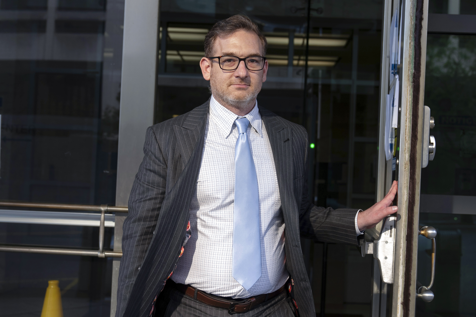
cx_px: 238
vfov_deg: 35.1
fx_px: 502
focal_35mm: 38
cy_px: 158
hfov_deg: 50.7
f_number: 4
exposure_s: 1/320
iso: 640
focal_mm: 38
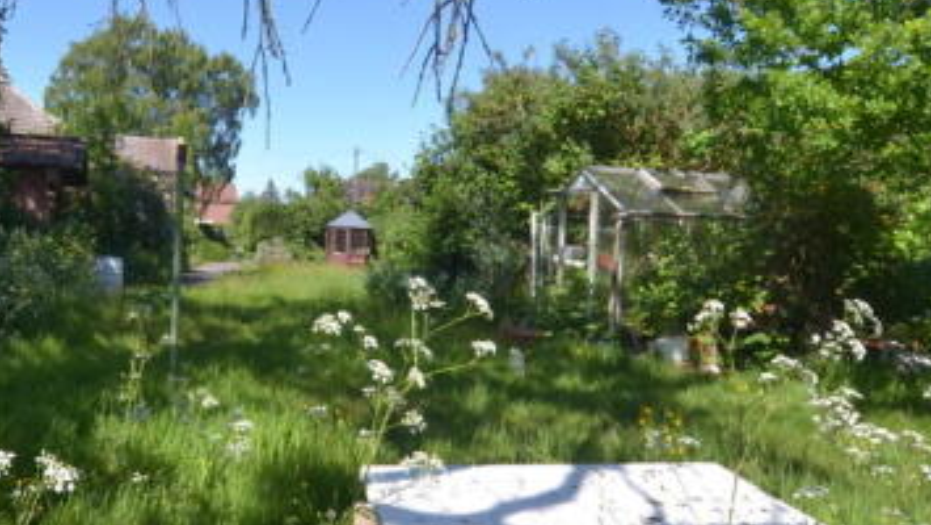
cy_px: 261
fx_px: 716
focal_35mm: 29
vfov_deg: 40.2
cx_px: 345
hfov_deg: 65.0
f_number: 11
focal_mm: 10
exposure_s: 1/160
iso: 400
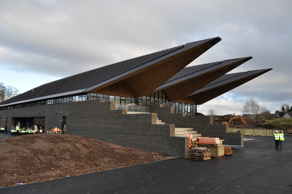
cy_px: 97
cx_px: 146
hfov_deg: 67.4
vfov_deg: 47.8
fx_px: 219
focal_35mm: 27
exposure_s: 1/200
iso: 200
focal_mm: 18
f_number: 6.3
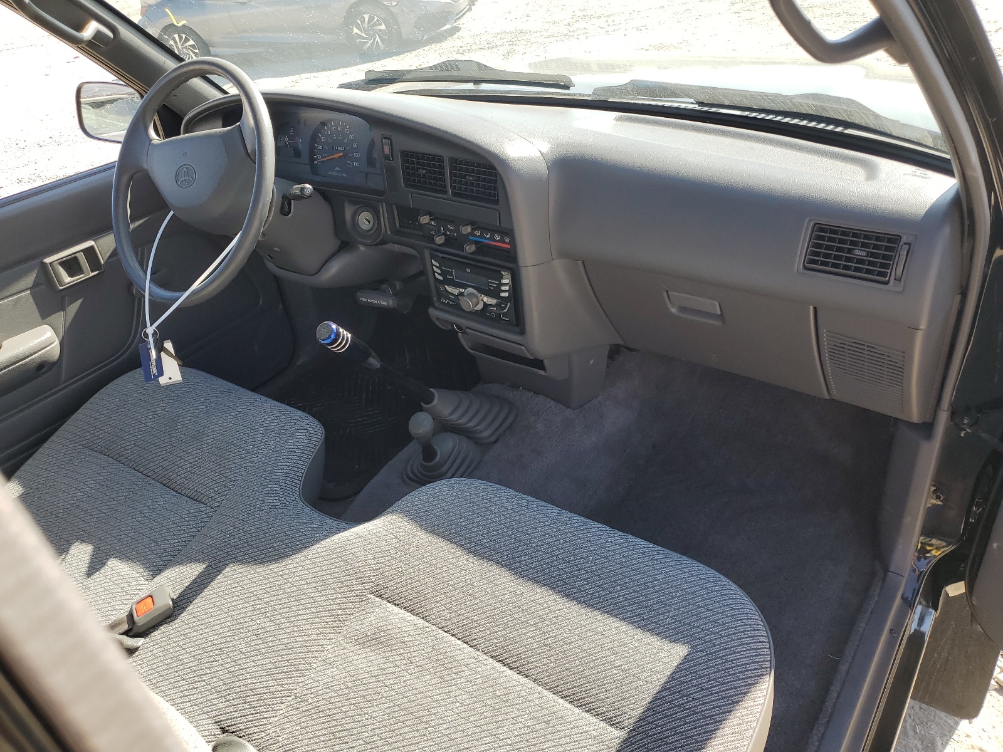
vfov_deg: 53.1
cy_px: 376
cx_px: 502
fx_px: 753
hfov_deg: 67.3
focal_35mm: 26
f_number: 1.5
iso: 50
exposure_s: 1/500
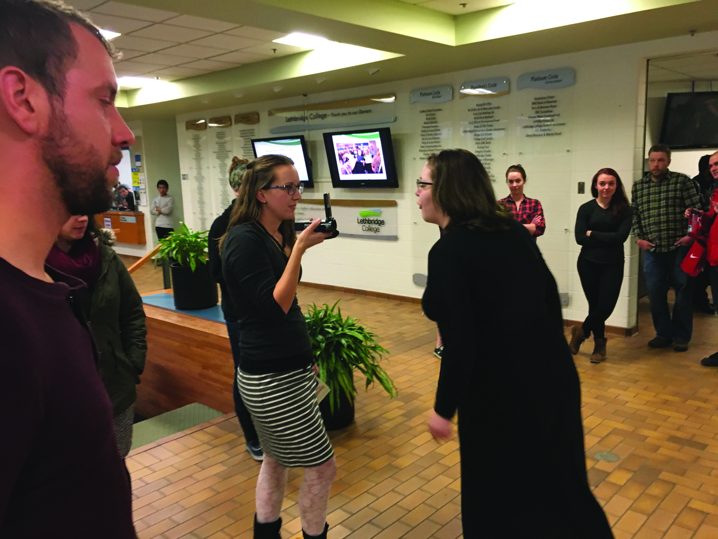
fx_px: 602
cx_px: 359
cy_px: 270
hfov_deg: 61.7
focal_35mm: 29
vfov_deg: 48.2
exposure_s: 1/30
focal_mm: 4.15
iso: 160
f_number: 2.2
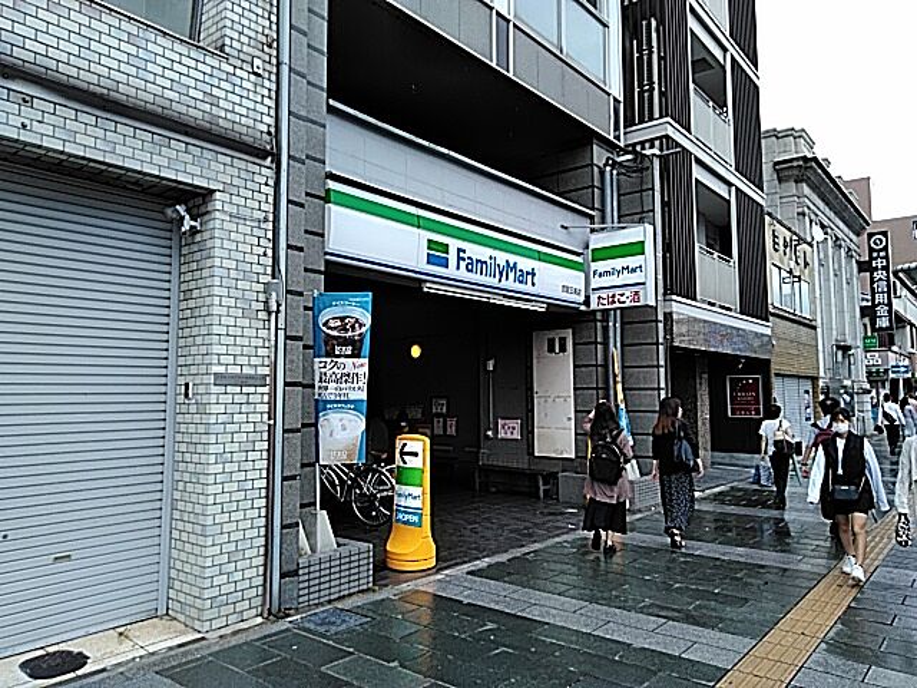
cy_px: 344
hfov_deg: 65.3
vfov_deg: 51.4
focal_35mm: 27
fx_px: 715
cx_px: 458
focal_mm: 3.46
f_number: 2.2
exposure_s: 1/368
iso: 60
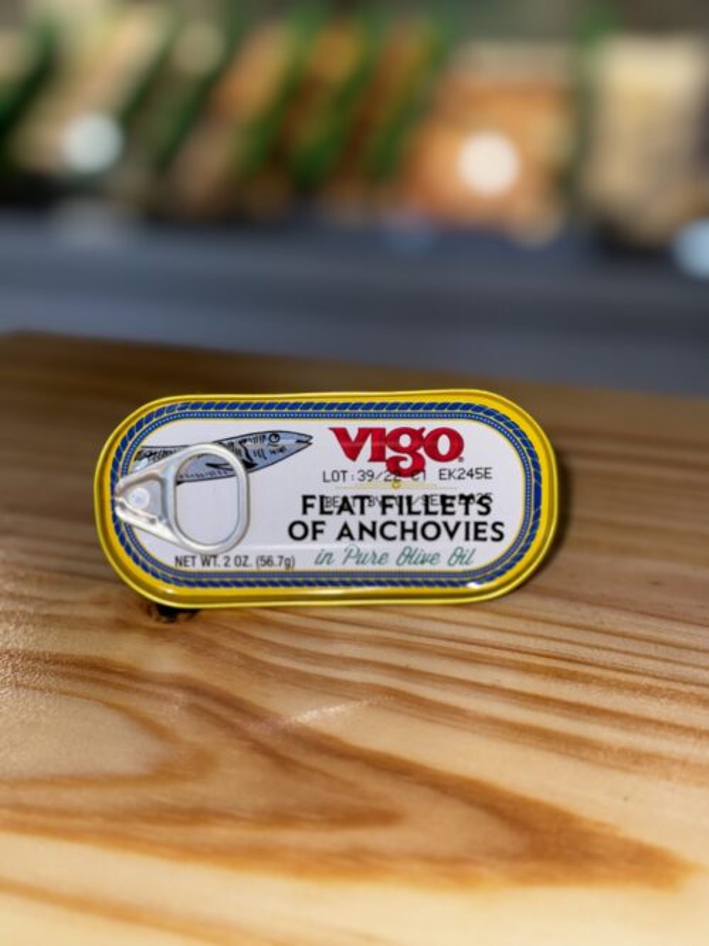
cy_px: 473
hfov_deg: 30.3
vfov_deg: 39.7
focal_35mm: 48
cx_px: 354
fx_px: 1311
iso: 50
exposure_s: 1/279
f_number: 1.78
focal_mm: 6.76
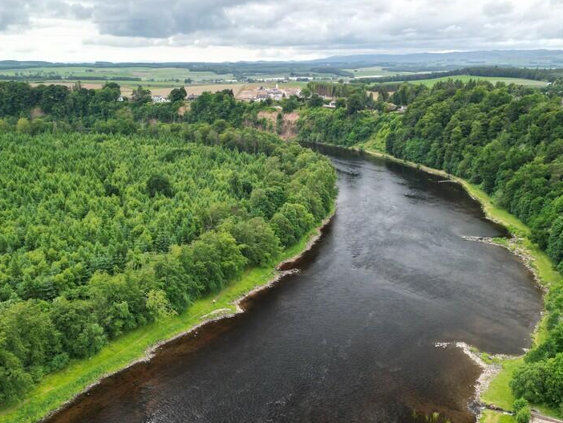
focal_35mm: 35
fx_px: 569
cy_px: 275
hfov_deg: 52.4
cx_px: 326
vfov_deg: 40.3
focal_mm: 6.72
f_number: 1.7
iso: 100
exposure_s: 1/250
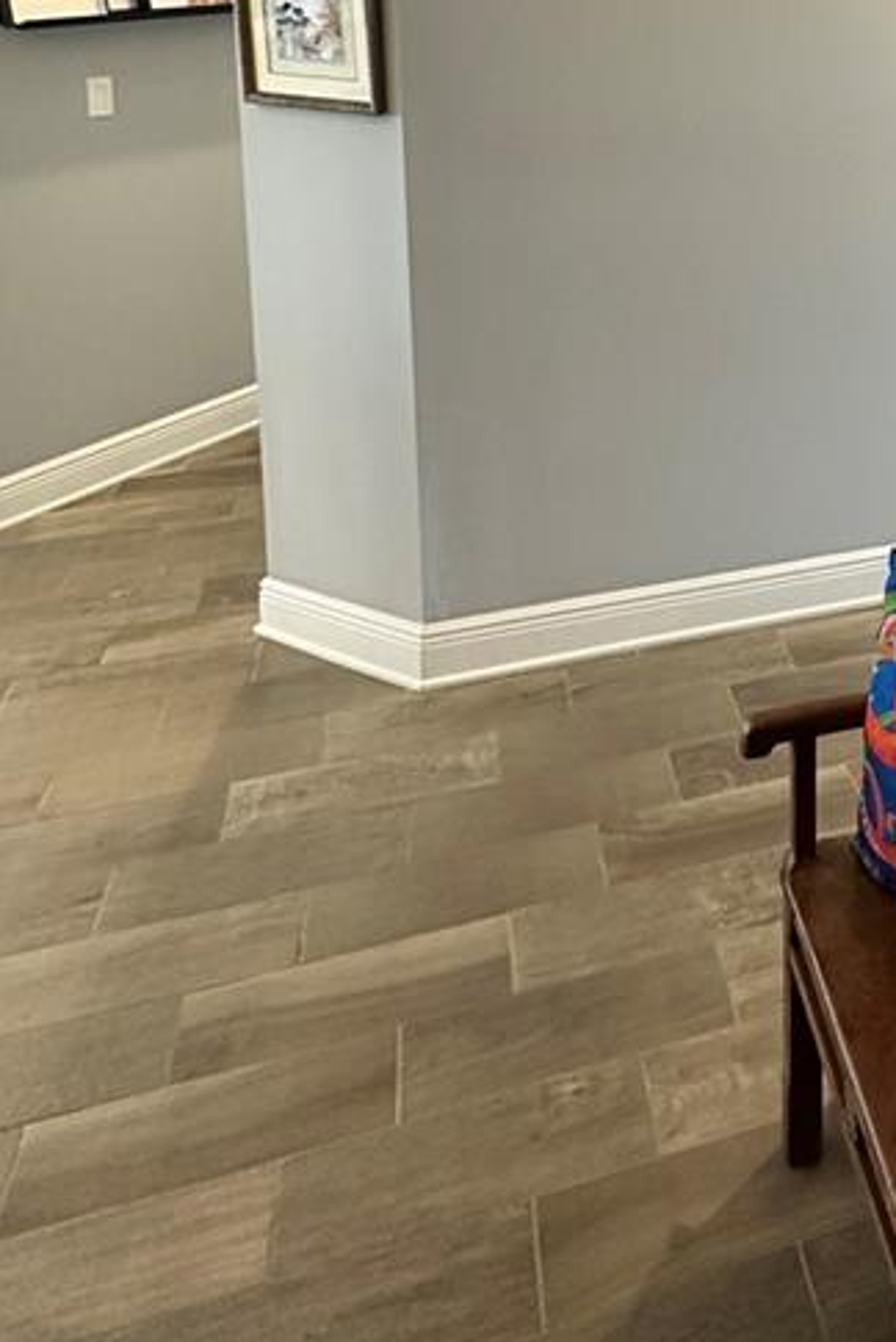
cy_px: 89
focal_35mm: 36
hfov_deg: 33.2
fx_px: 1342
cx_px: 932
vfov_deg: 46.8
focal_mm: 2.22
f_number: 2.2
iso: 320
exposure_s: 1/60
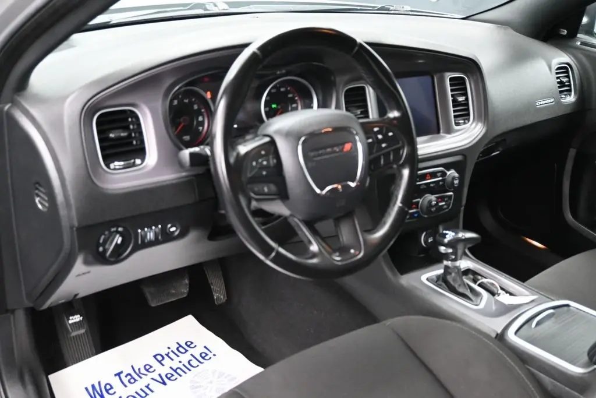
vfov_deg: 35.5
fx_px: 621
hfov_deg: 51.3
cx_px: 298
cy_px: 199
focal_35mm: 38
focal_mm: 25
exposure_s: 1/125
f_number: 4.2
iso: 2800
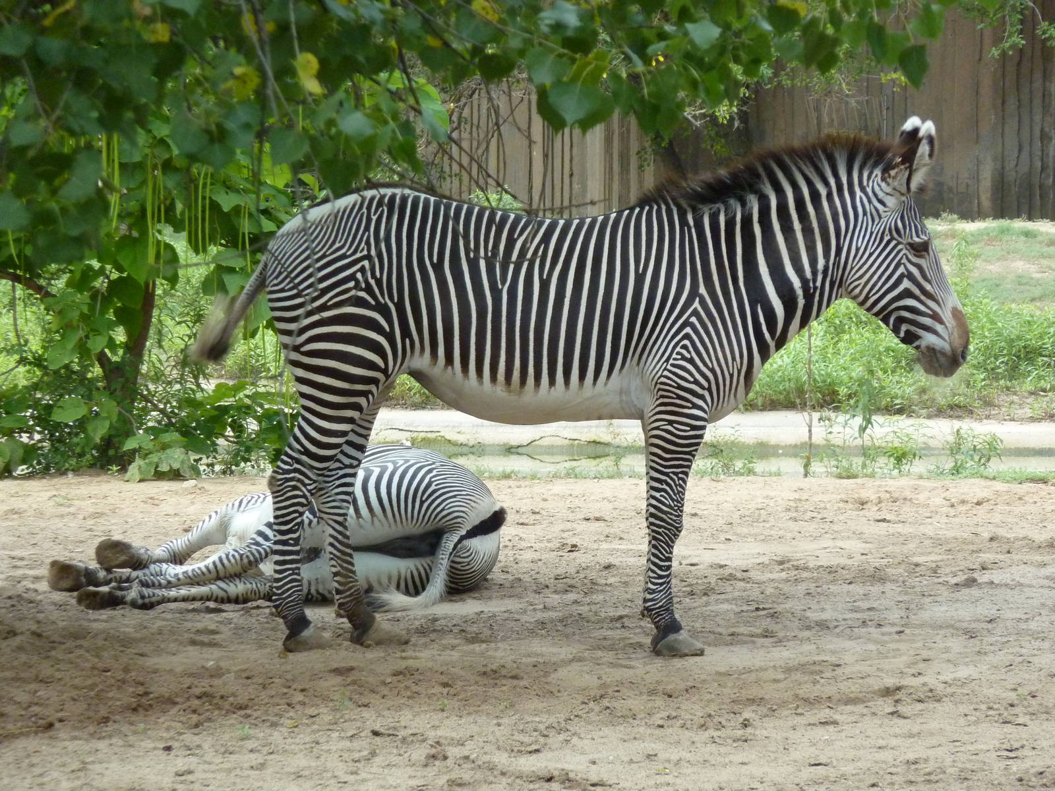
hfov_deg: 7.6
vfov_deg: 5.7
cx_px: 528
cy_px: 396
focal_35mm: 260
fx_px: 7924
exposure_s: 1/250
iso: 400
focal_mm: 42.6
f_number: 4.7
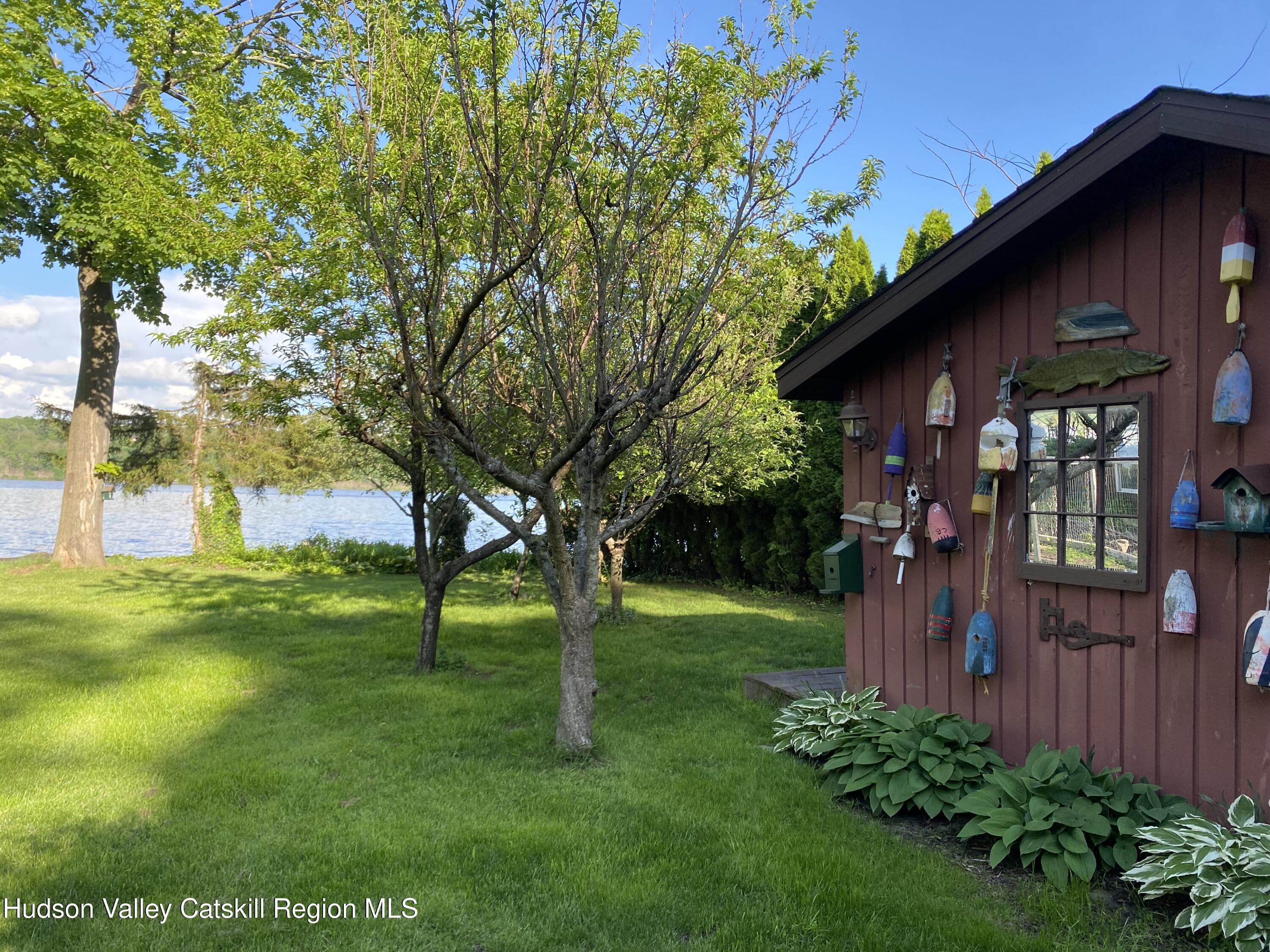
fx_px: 954
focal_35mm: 26
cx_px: 635
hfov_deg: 67.3
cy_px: 476
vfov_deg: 53.1
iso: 32
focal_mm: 4.25
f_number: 1.8
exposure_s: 1/539
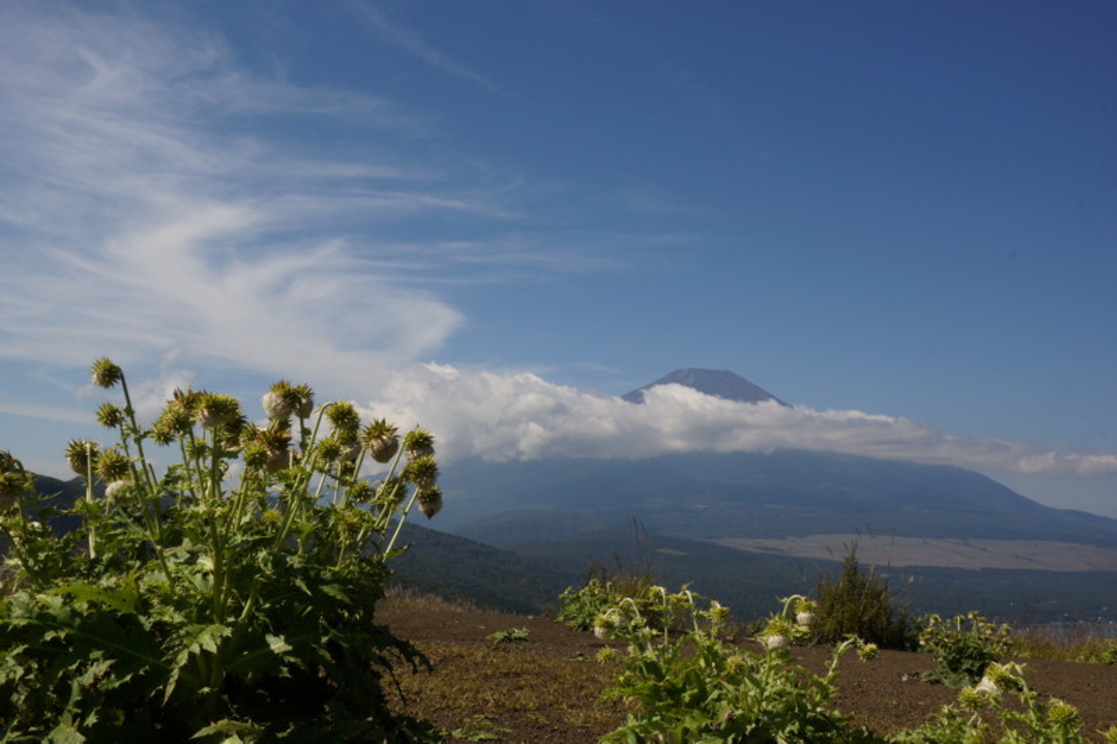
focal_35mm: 36
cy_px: 372
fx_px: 1117
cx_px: 558
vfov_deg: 36.9
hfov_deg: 53.1
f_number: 20
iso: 200
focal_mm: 24
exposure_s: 1/200
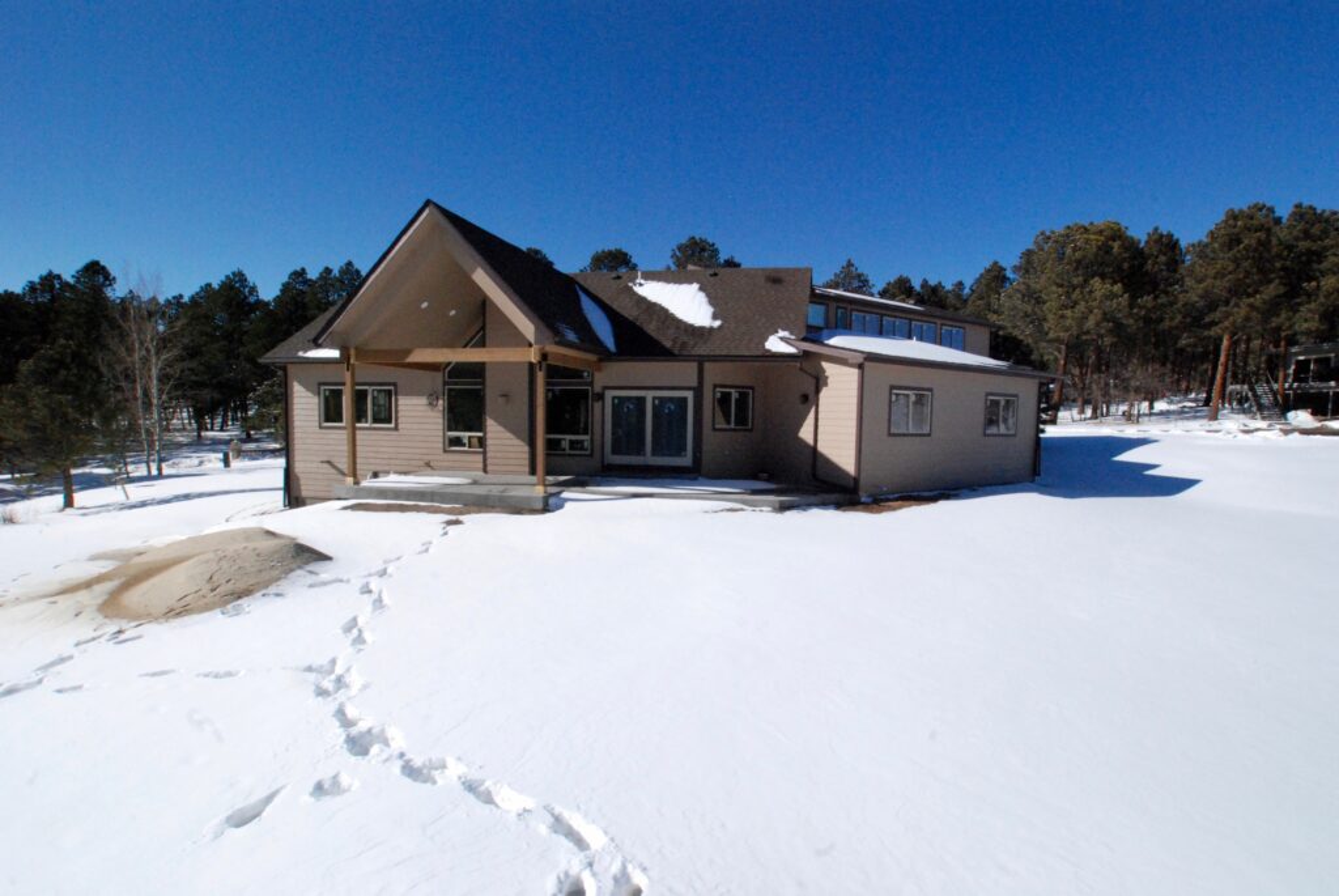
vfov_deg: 72.2
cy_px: 448
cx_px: 670
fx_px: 614
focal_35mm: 16
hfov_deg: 94.9
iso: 2000
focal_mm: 11
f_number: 18
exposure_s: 1/1250
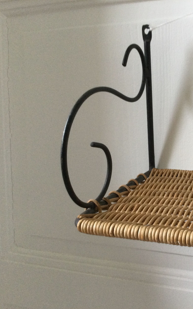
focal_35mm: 44
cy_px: 155
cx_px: 178
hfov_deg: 28.0
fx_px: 370
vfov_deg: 45.3
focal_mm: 3.3
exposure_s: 1/33
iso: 125
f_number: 2.4
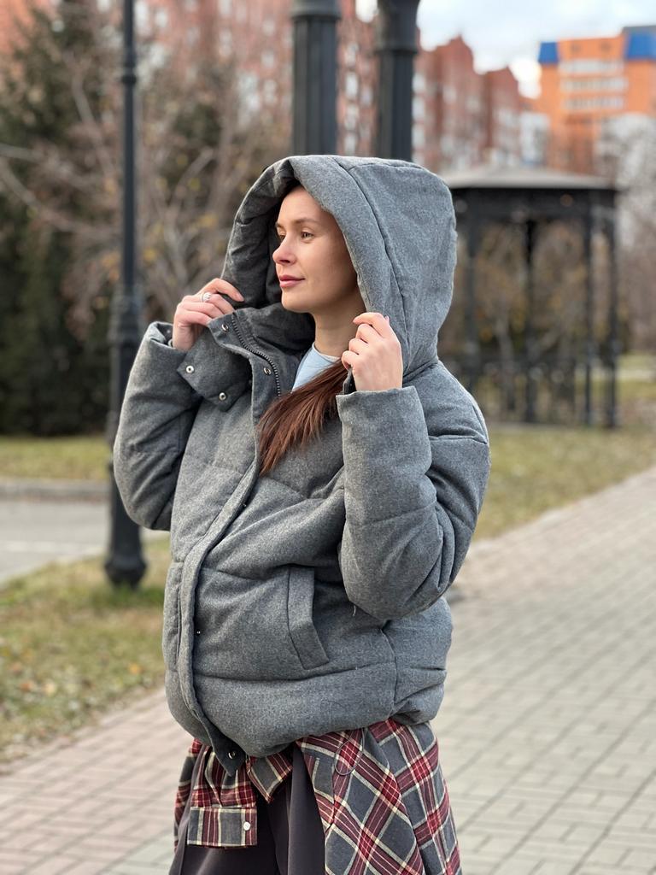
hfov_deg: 19.1
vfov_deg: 25.3
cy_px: 438
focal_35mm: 77
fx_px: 1946
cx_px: 328
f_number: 2.8
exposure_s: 1/121
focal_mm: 9
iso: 160
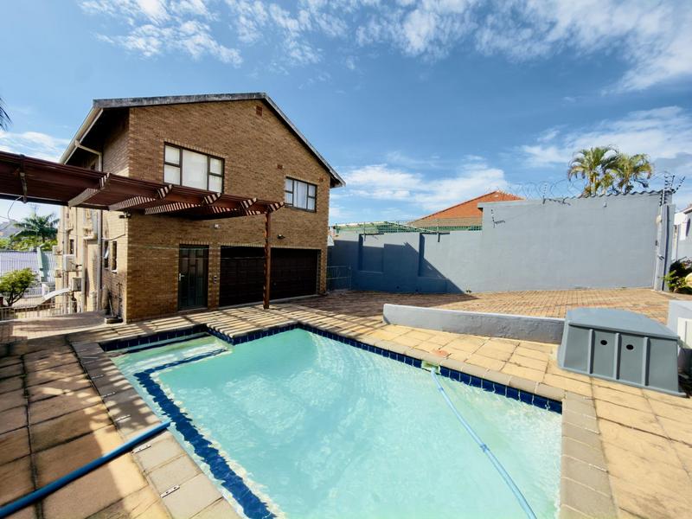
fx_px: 280
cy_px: 260
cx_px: 346
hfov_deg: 102.1
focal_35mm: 14
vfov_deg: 85.7
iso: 16
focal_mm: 2.22
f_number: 2.2
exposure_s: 1/428
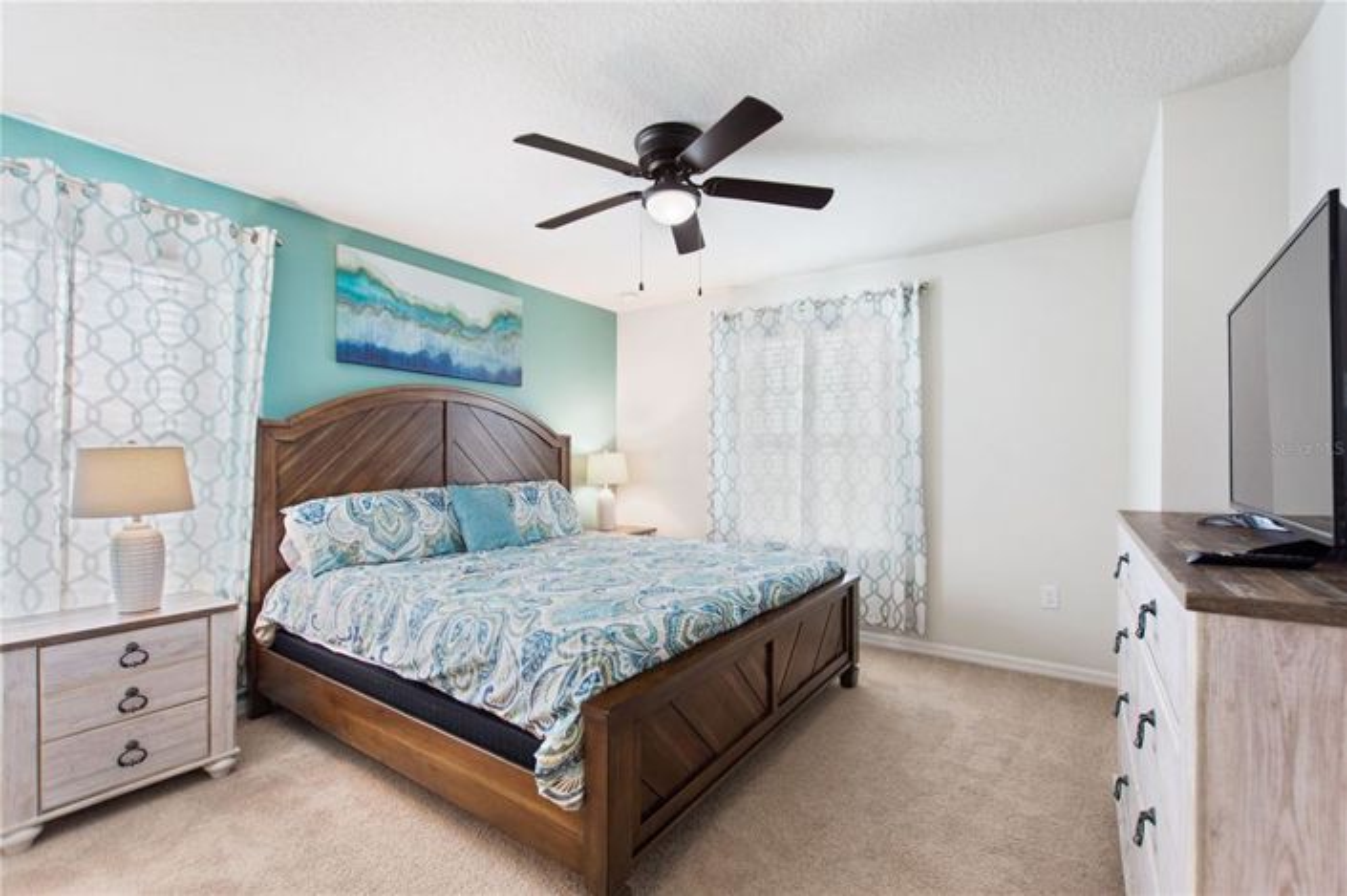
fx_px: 561
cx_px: 674
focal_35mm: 15
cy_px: 448
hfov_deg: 100.4
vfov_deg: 77.2
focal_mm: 10
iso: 400
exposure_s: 1/5
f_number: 4.5
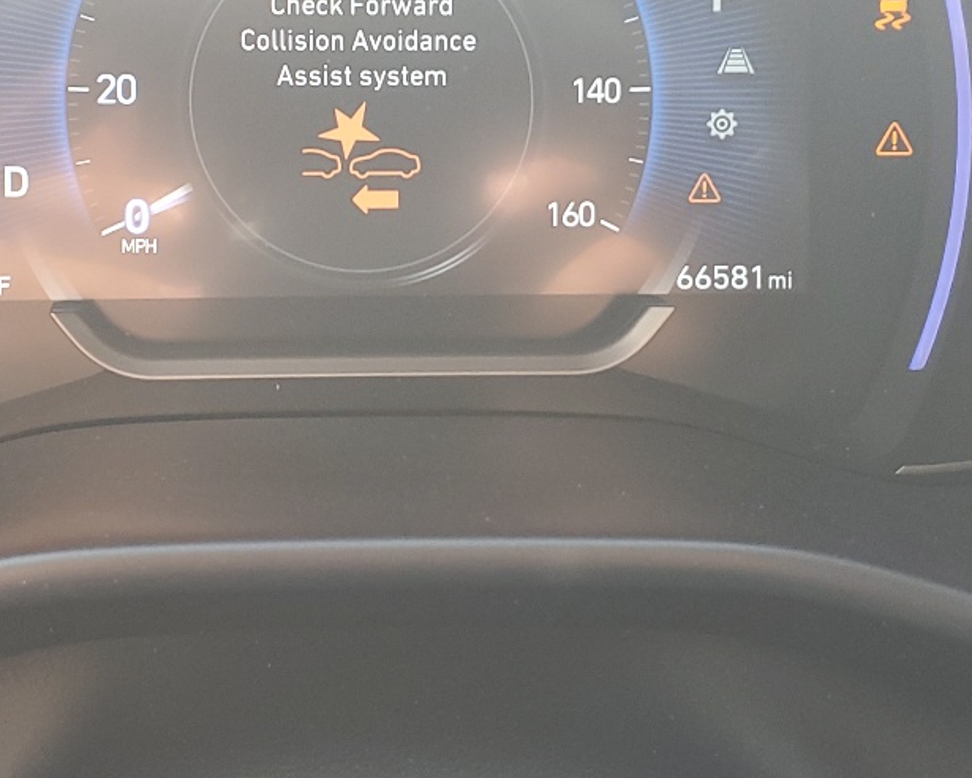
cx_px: 381
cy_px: 185
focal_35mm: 66
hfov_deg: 28.6
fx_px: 1899
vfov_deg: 22.9
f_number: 1.5
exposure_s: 1/60.2
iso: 63
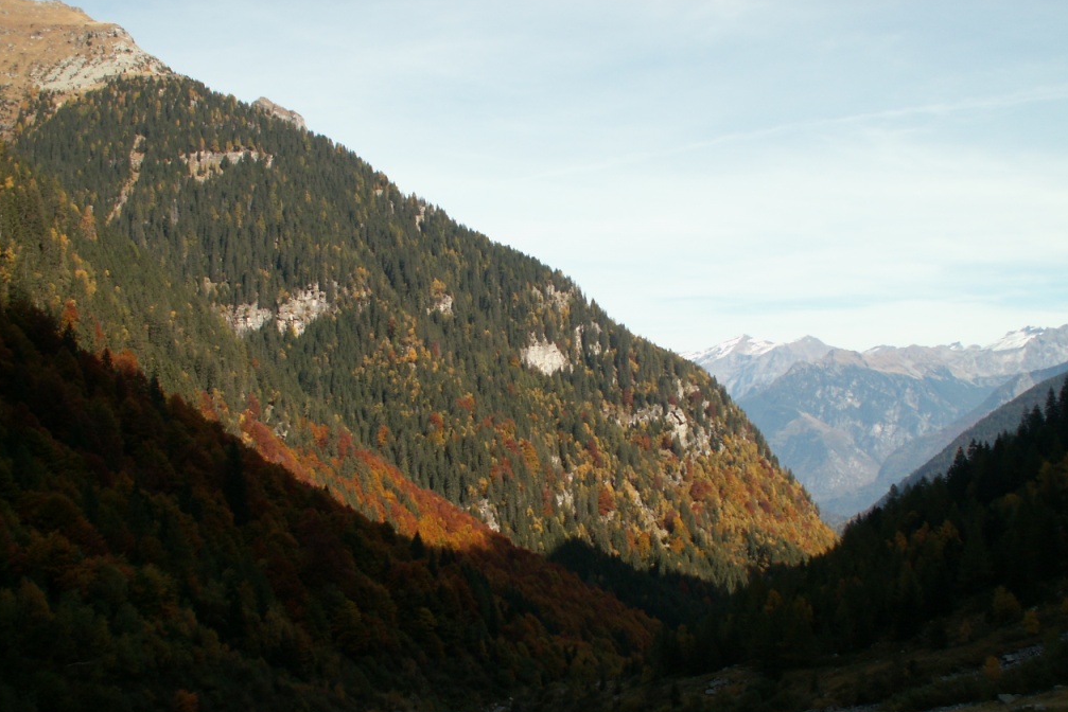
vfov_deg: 35.9
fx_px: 1098
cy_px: 402
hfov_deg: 51.9
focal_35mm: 37
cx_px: 531
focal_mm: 5.86
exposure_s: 1/320
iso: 50
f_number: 3.5
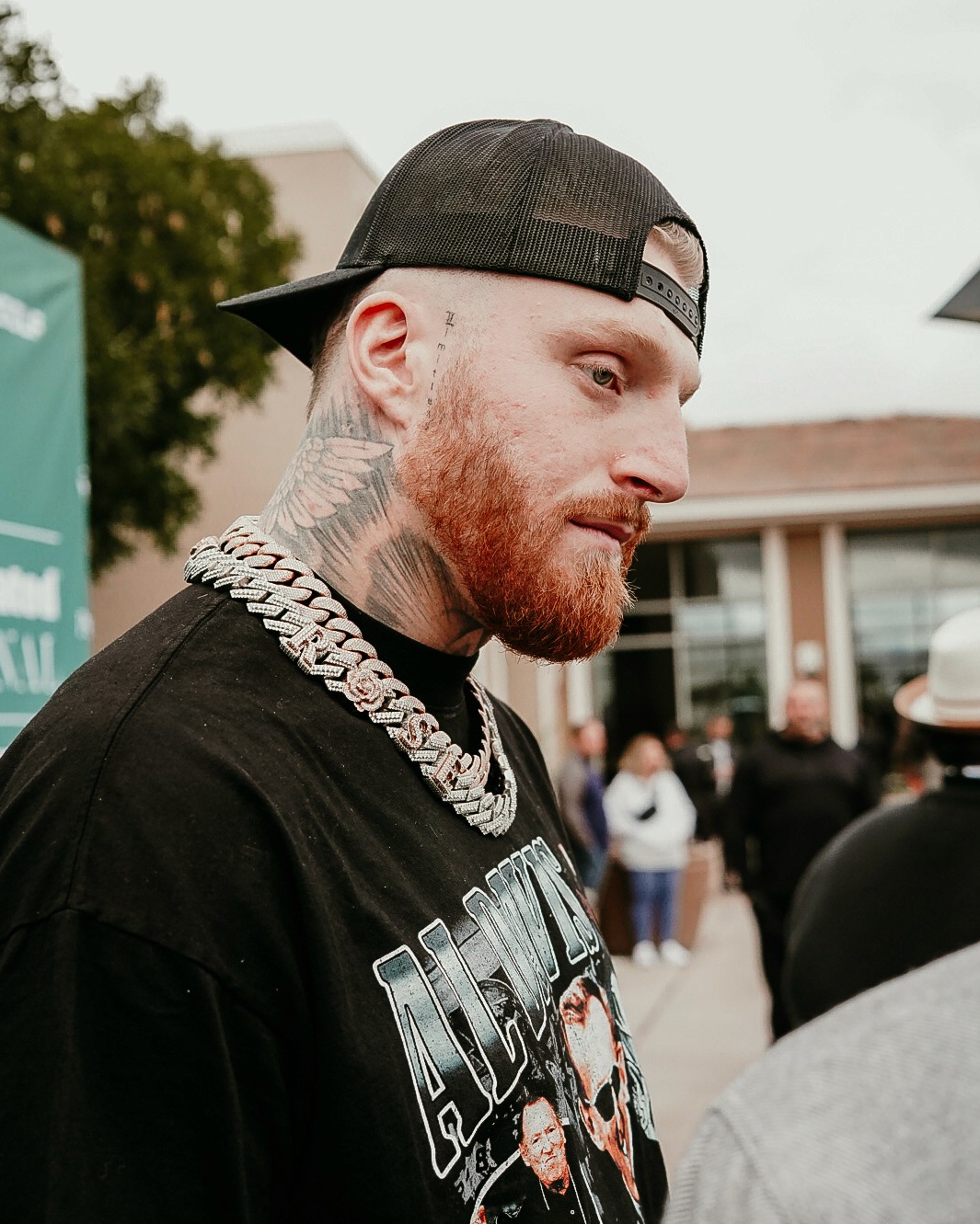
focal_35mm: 57
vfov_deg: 33.0
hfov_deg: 26.7
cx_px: 488
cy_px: 629
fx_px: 2066
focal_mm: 50
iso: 2500
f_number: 5
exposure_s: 1/2500
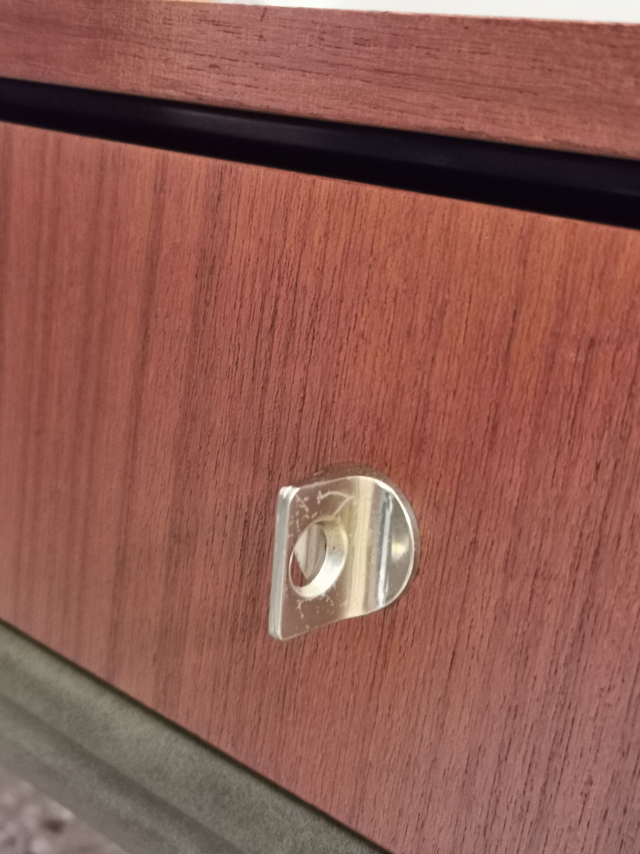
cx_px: 320
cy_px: 427
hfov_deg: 36.8
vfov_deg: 47.9
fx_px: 961
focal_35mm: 39
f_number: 1.6
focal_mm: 5.56
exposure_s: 1/25
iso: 640
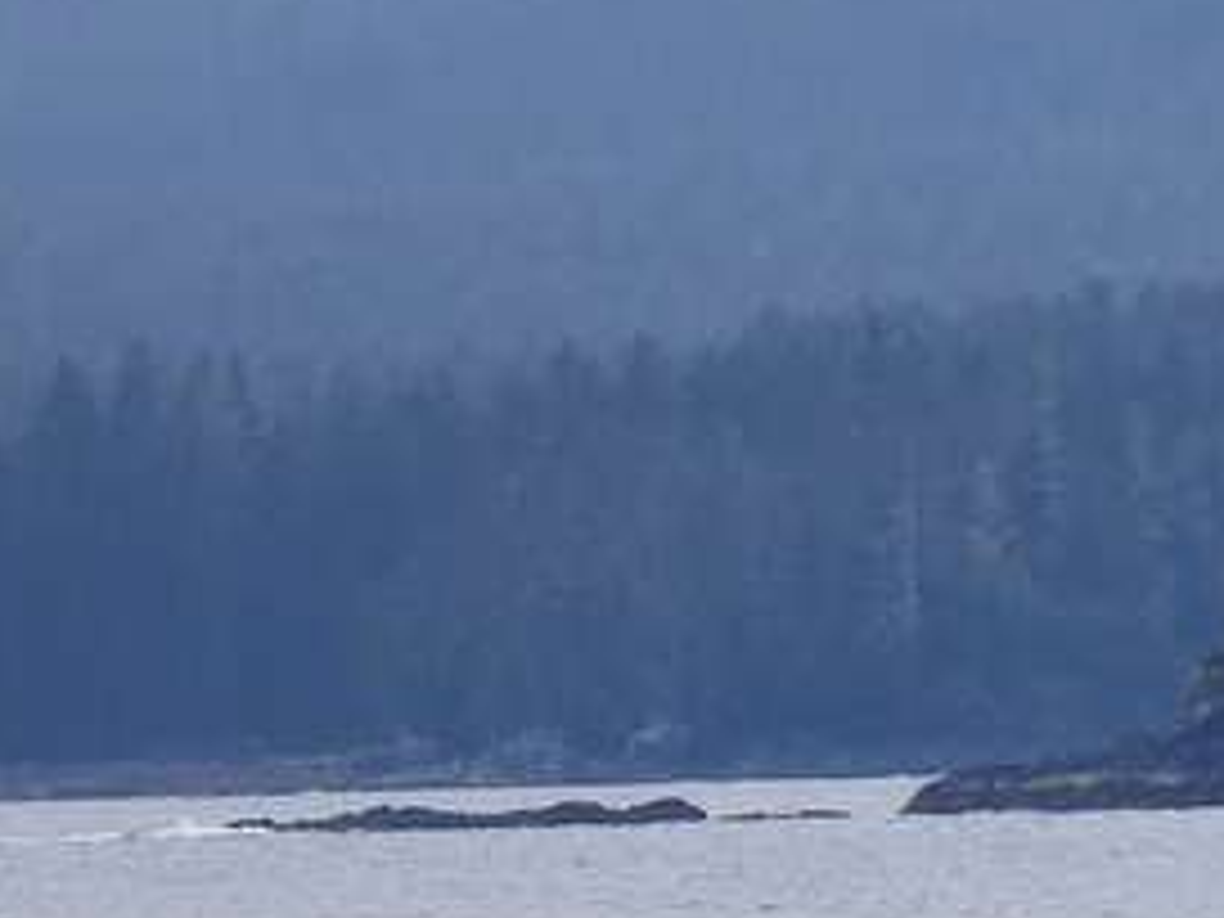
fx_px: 91687
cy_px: 112
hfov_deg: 0.8
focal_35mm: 2593
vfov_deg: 0.6
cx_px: 2758
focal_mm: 98.1
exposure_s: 1/640
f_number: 5
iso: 100
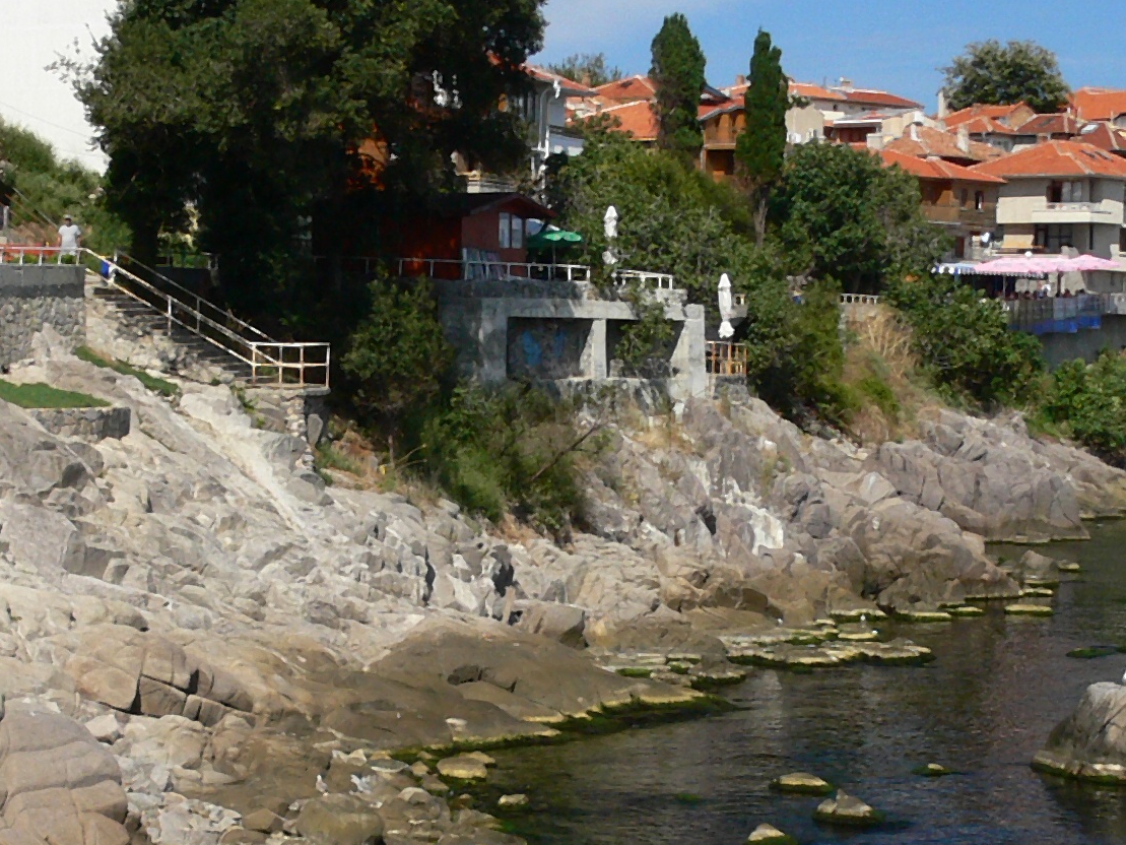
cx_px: 385
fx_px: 3351
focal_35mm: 103
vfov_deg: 14.4
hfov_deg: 19.0
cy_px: 540
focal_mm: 7.4
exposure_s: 1/160
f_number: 5.6
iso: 80
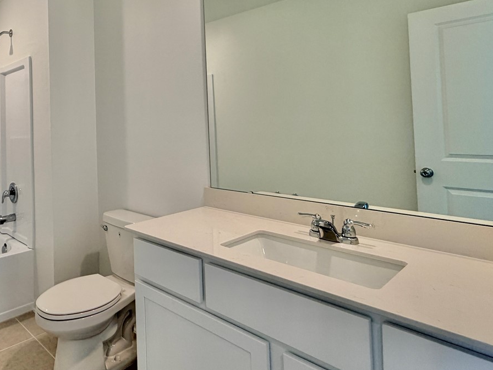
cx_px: 108
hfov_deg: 64.1
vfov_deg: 53.6
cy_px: 118
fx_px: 356
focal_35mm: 25
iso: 125
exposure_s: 1/120
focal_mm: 2.22
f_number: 2.2
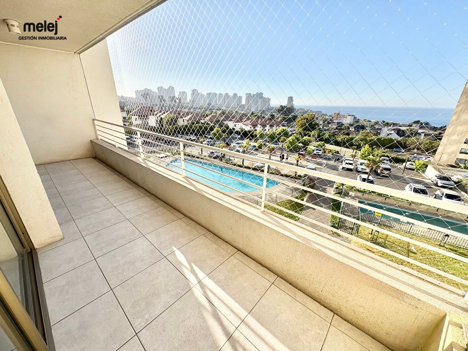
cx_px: 234
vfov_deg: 85.7
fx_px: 189
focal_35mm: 14
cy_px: 176
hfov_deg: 102.1
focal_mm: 2.22
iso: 64
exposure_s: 1/1370
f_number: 2.2
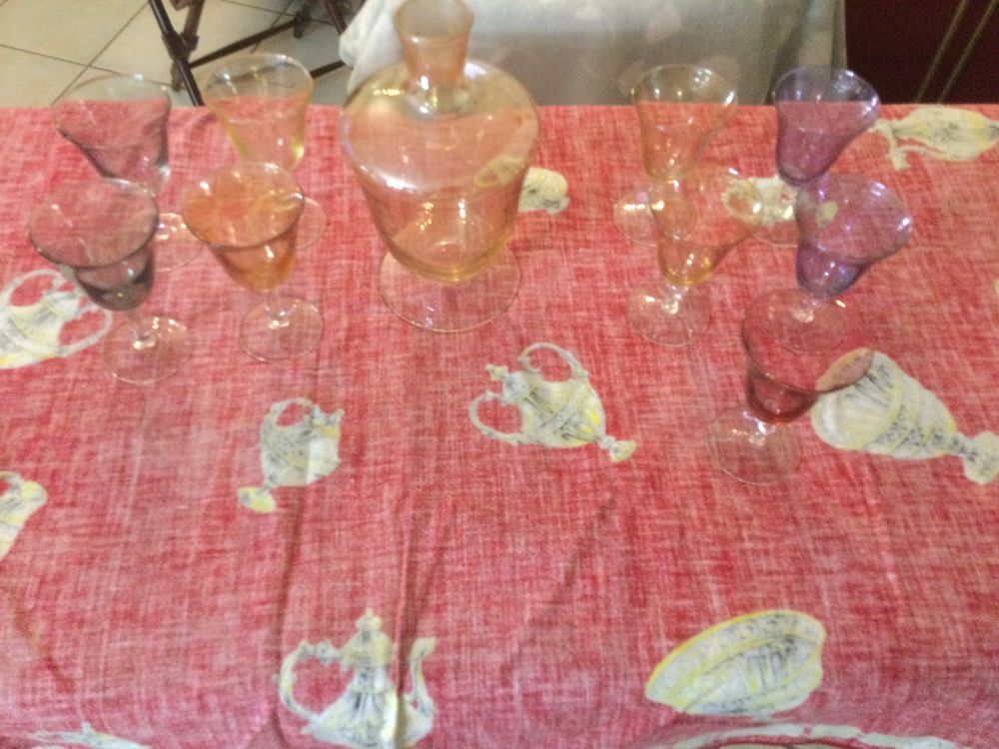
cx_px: 500
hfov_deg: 58.4
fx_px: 895
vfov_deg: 45.4
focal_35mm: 31
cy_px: 374
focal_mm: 3.3
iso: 400
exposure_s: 1/17
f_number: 2.4
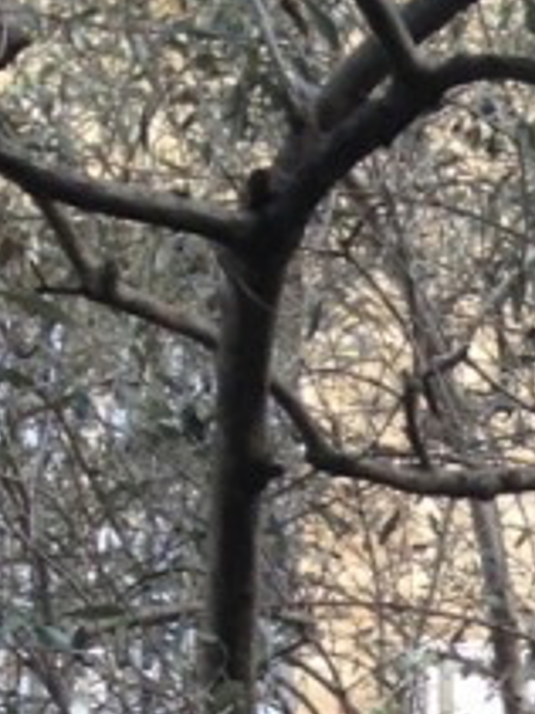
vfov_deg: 10.8
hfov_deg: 8.5
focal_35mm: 160
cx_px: 1280
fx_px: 3300
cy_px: 1601
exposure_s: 1/160
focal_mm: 4.12
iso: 50
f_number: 2.4
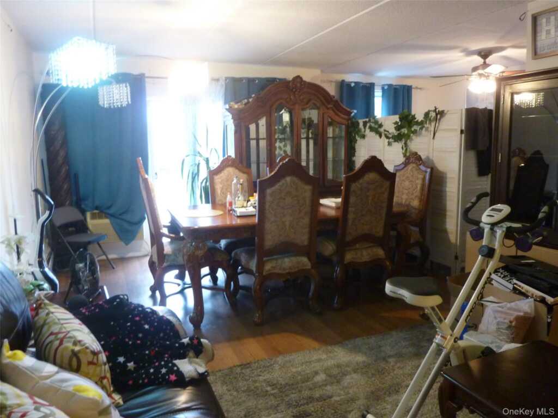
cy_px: 209
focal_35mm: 25
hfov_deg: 69.4
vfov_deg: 54.9
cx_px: 279
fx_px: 403
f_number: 3.3
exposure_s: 1/8
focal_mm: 4.1
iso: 400
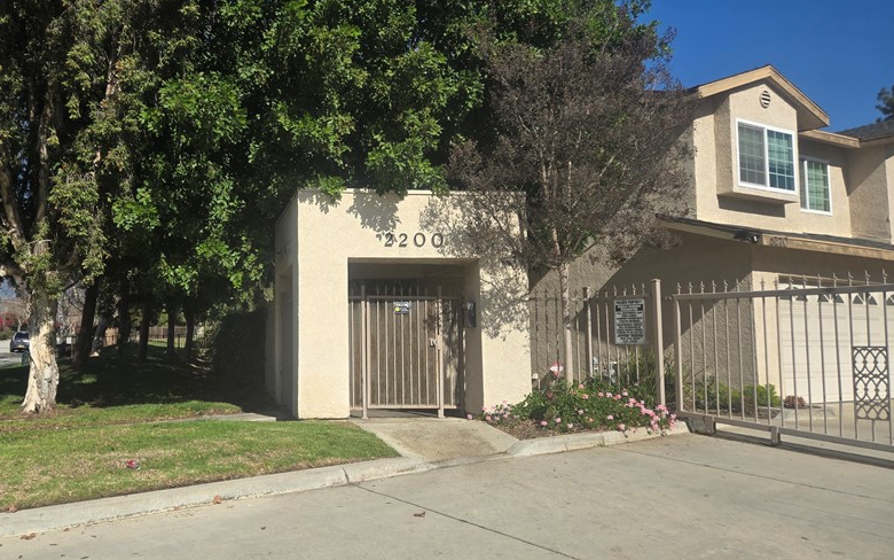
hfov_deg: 58.6
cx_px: 315
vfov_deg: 39.4
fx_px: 780
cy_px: 290
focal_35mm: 32
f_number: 1.8
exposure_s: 1/2384
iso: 25
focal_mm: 5.4
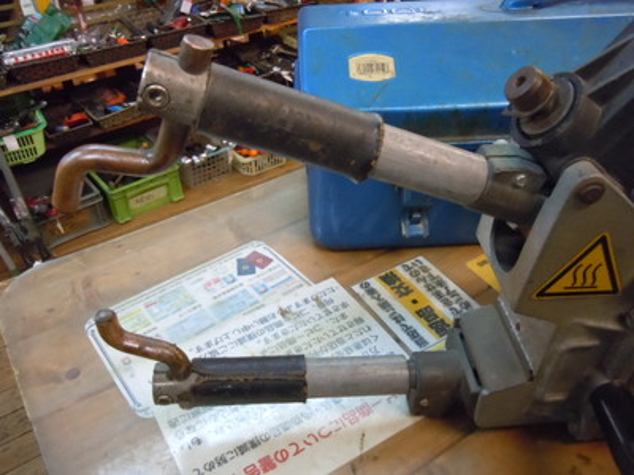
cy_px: 238
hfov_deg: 55.4
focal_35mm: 33
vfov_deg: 42.9
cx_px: 317
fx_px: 604
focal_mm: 5.9
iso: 800
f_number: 4
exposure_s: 1/40
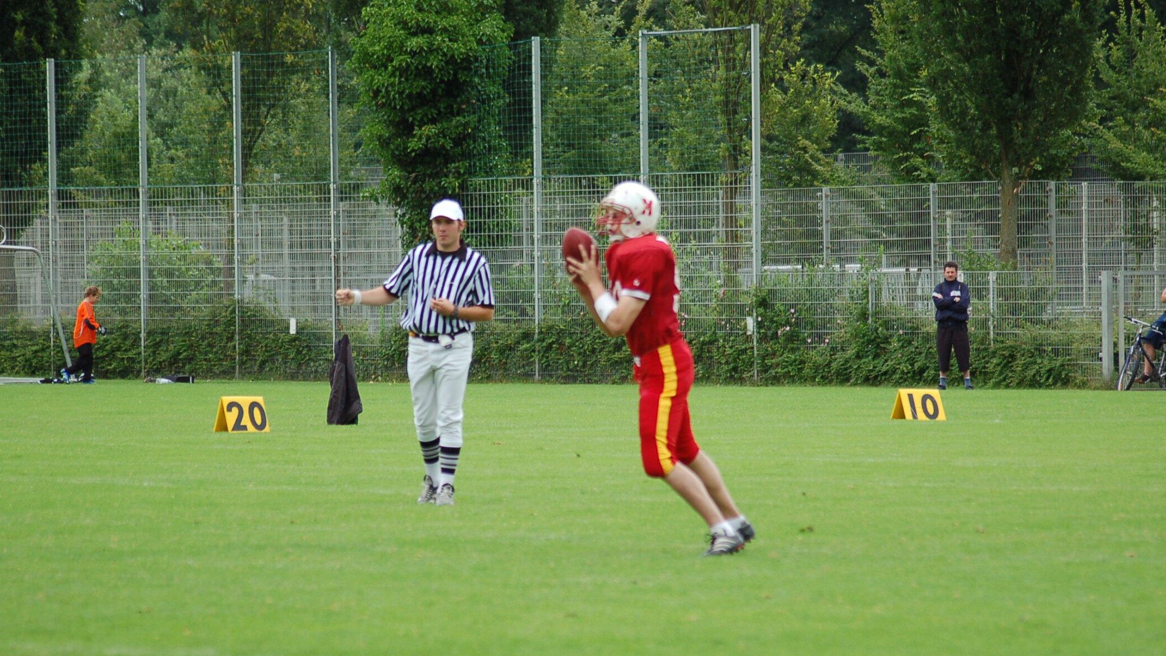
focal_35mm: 223
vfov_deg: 5.5
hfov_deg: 9.7
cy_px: 336
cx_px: 610
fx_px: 6880
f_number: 4.5
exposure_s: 1/800
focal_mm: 135
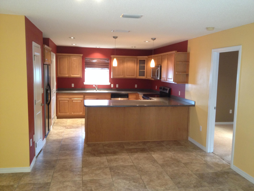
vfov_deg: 40.7
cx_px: 127
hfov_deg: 52.6
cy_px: 96
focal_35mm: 35
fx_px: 257
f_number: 2.4
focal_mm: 4.28
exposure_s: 1/20
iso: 160
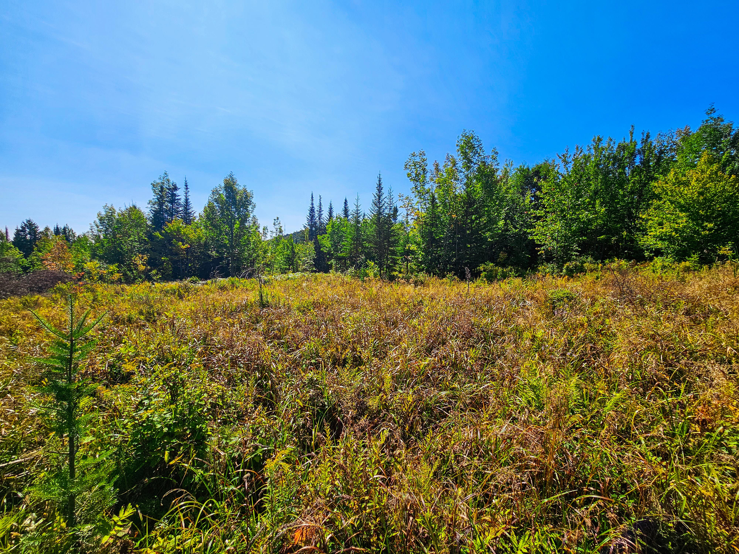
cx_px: 370
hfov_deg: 106.2
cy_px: 277
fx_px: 278
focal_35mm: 13
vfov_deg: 89.9
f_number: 2.2
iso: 50
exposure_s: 1/2500
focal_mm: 2.2
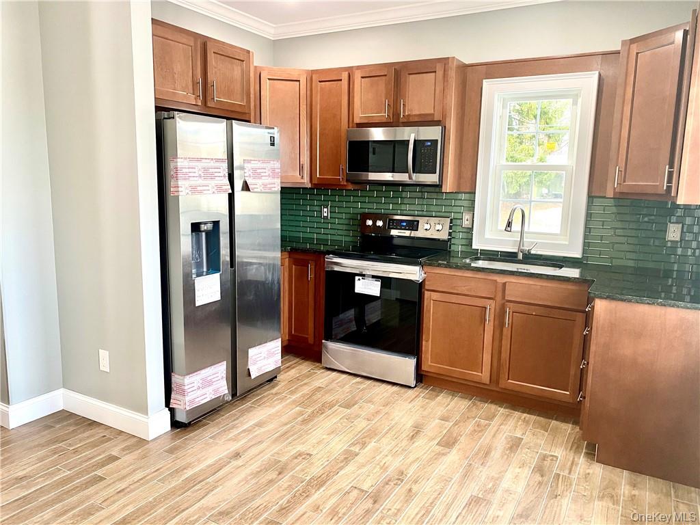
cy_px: 262
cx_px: 350
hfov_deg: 67.3
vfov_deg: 53.1
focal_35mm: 26
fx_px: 526
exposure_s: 1/60
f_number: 1.8
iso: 125
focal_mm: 4.25
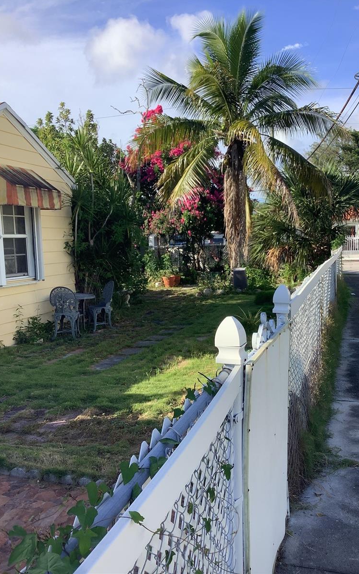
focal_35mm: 33
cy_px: 286
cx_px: 212
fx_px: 517
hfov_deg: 38.2
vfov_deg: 58.1
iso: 25
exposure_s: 1/529
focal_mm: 3.3
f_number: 2.4
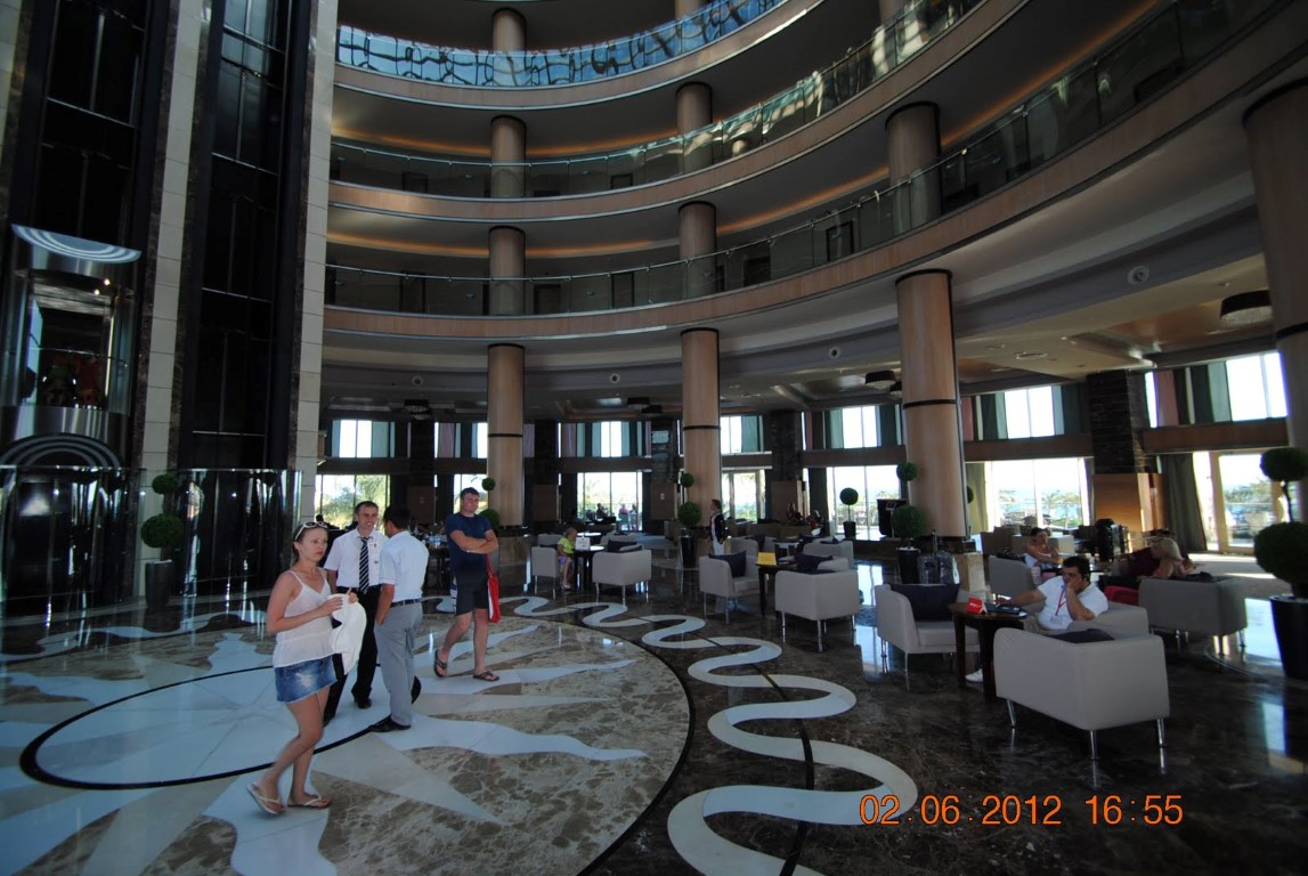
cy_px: 438
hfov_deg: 100.3
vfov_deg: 77.5
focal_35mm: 15
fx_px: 546
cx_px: 654
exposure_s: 1/60
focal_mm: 10
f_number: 3.5
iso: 200
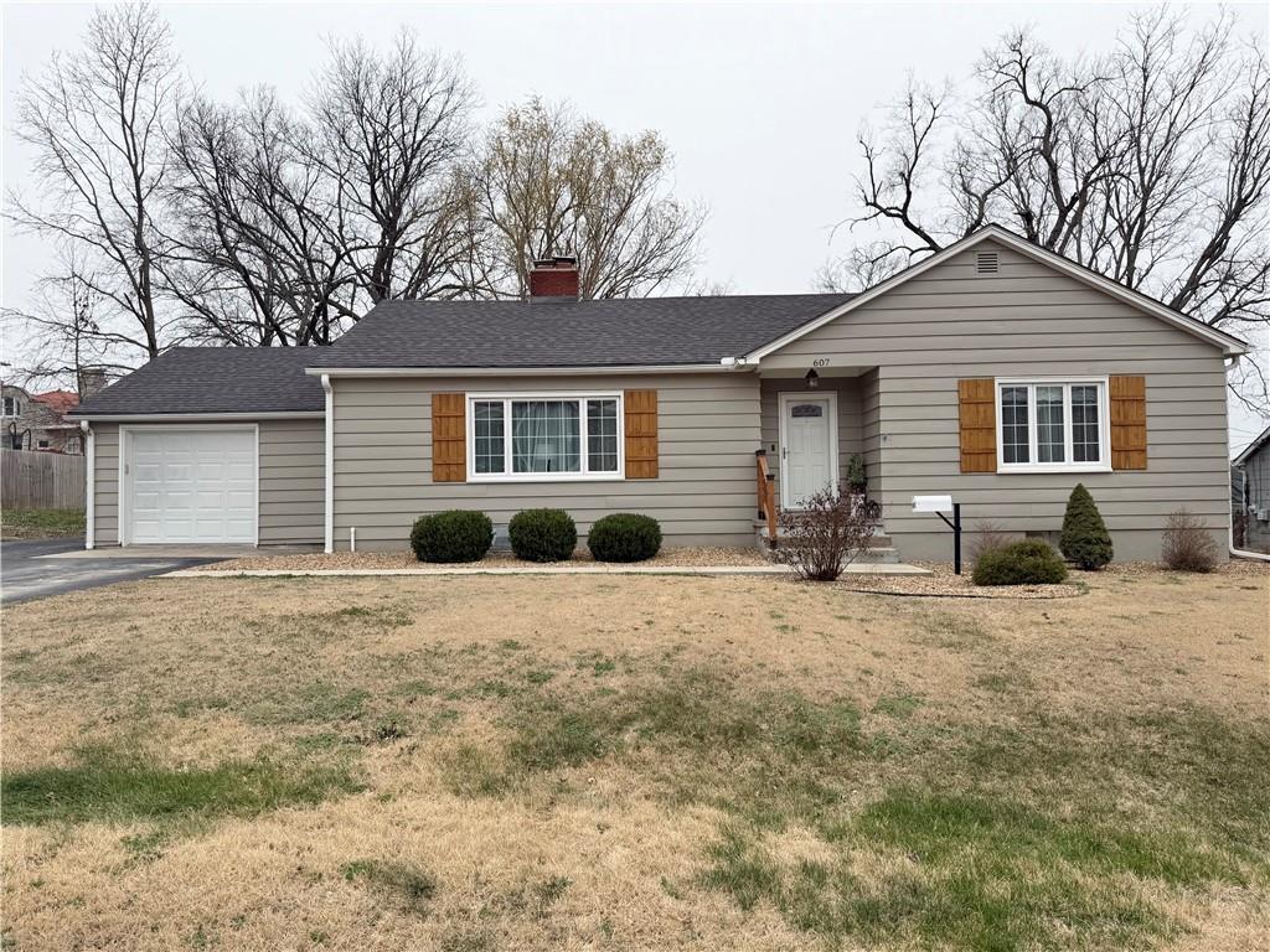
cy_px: 476
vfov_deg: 56.8
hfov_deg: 71.6
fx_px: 881
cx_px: 635
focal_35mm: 24
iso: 80
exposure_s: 1/3425
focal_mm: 6.76
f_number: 1.78
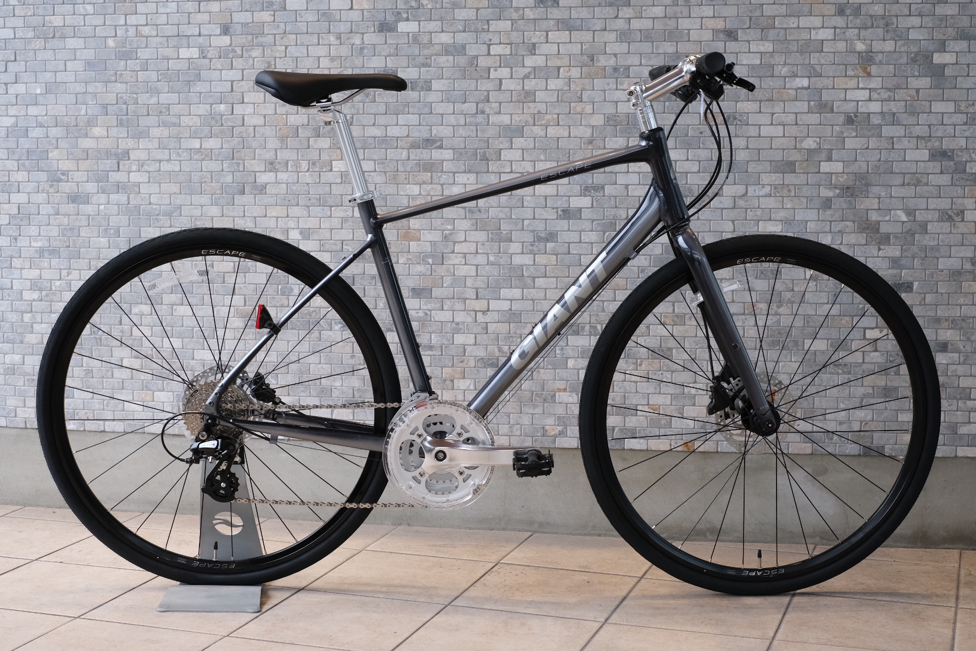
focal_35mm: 53
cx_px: 488
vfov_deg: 25.5
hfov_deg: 37.5
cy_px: 326
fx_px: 1437
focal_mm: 35
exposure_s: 1/250
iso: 1600
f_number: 5.6
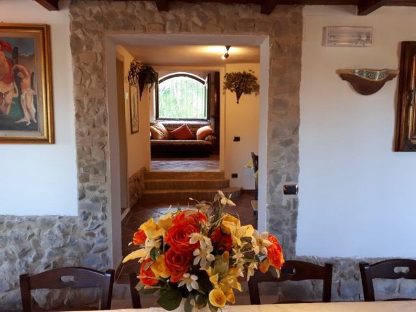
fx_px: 324
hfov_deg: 65.3
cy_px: 156
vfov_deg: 51.4
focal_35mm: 27
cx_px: 208
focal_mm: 3.6
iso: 200
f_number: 1.9
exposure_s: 1/33
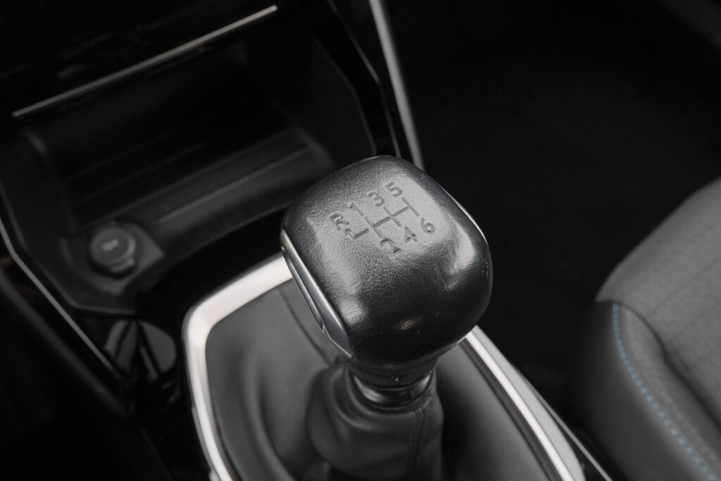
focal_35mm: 33
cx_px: 360
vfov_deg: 40.0
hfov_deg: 57.2
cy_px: 240
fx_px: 661
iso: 2000
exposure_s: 1/100
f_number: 9
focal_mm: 22.1
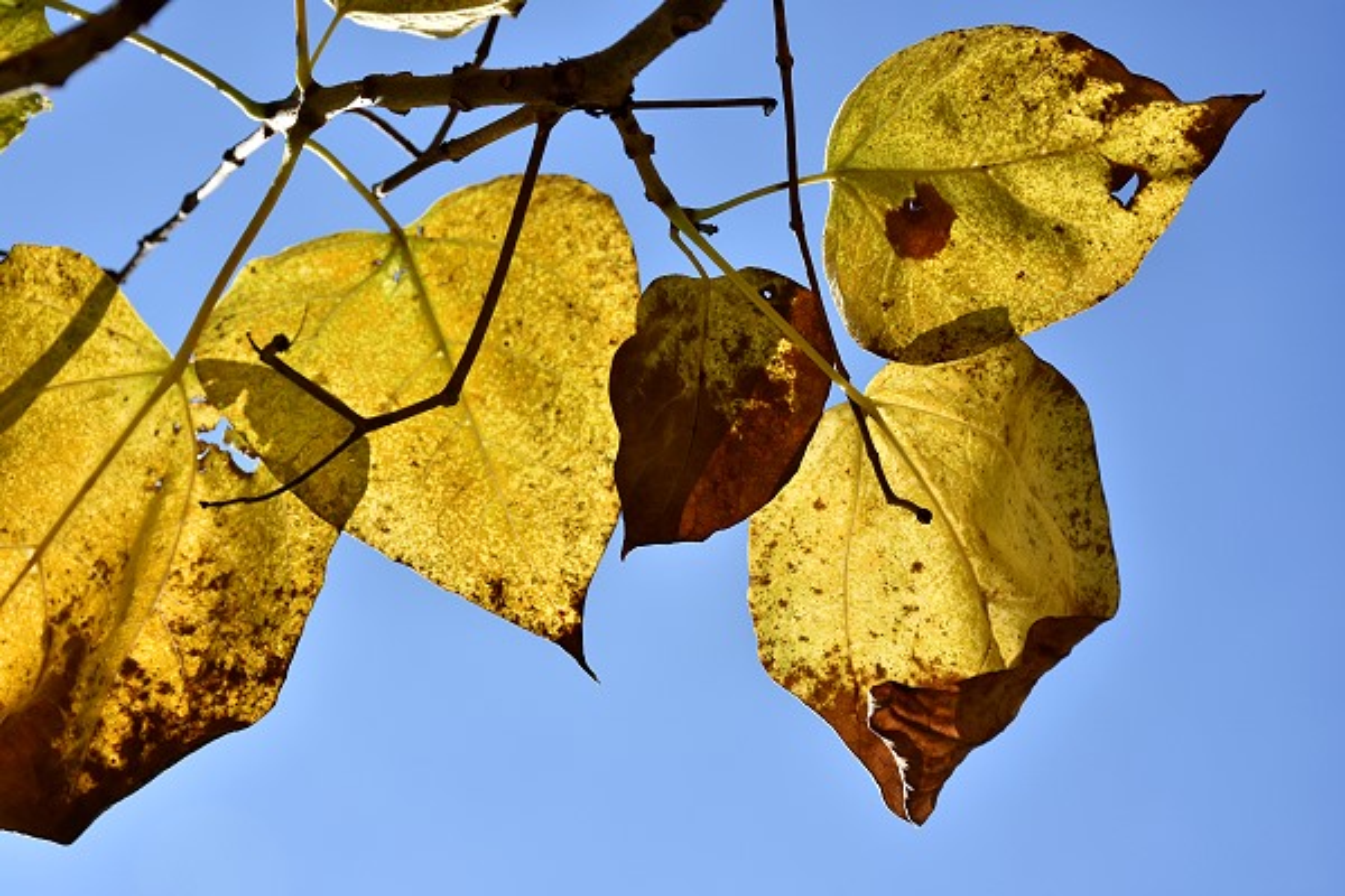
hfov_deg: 22.6
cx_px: 672
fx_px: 3362
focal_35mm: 90
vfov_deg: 15.2
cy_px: 448
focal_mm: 60
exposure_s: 1/640
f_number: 8
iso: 200
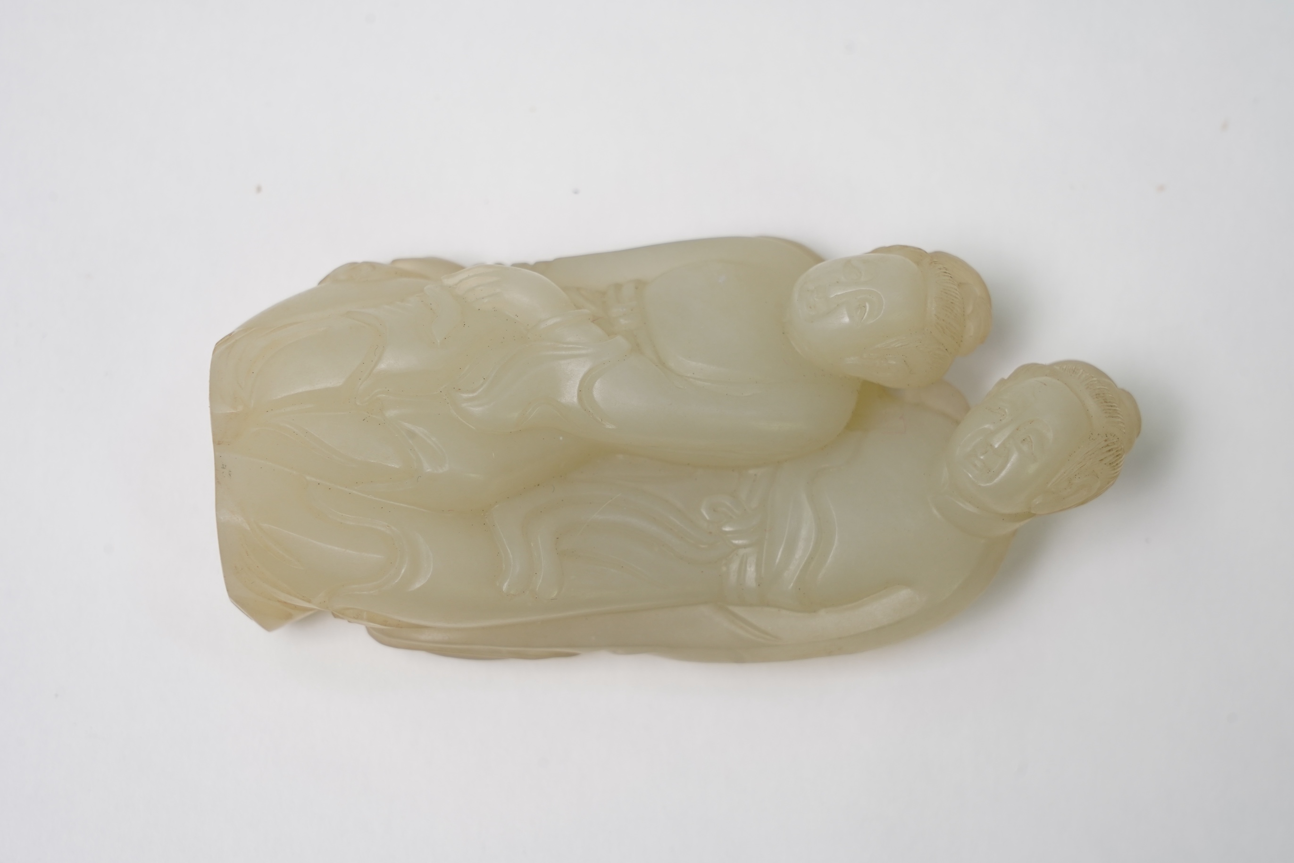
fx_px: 3774
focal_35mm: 105
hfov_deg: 19.5
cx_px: 647
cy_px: 432
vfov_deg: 13.0
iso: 500
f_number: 10
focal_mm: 105
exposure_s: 1/125
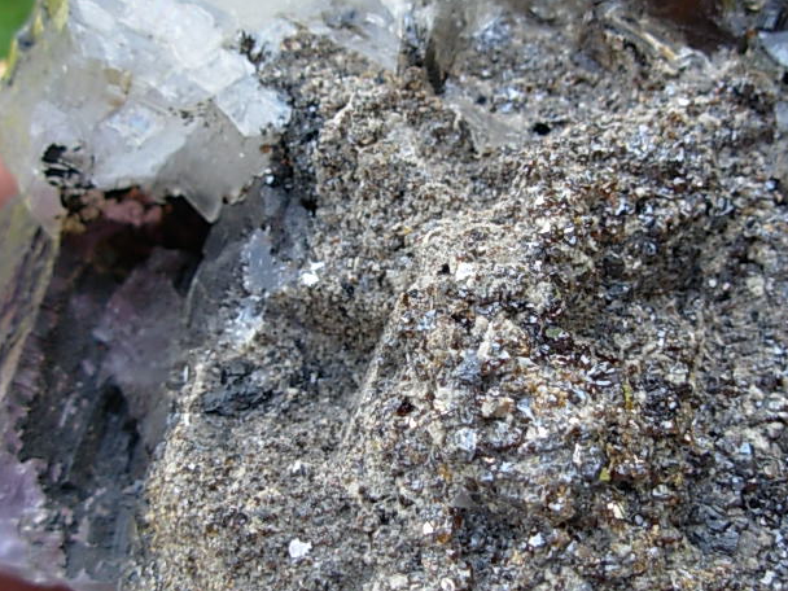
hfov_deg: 30.2
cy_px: 308
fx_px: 1457
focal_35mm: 64
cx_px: 467
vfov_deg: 22.9
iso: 50
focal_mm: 6.3
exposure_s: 1/124
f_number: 2.9
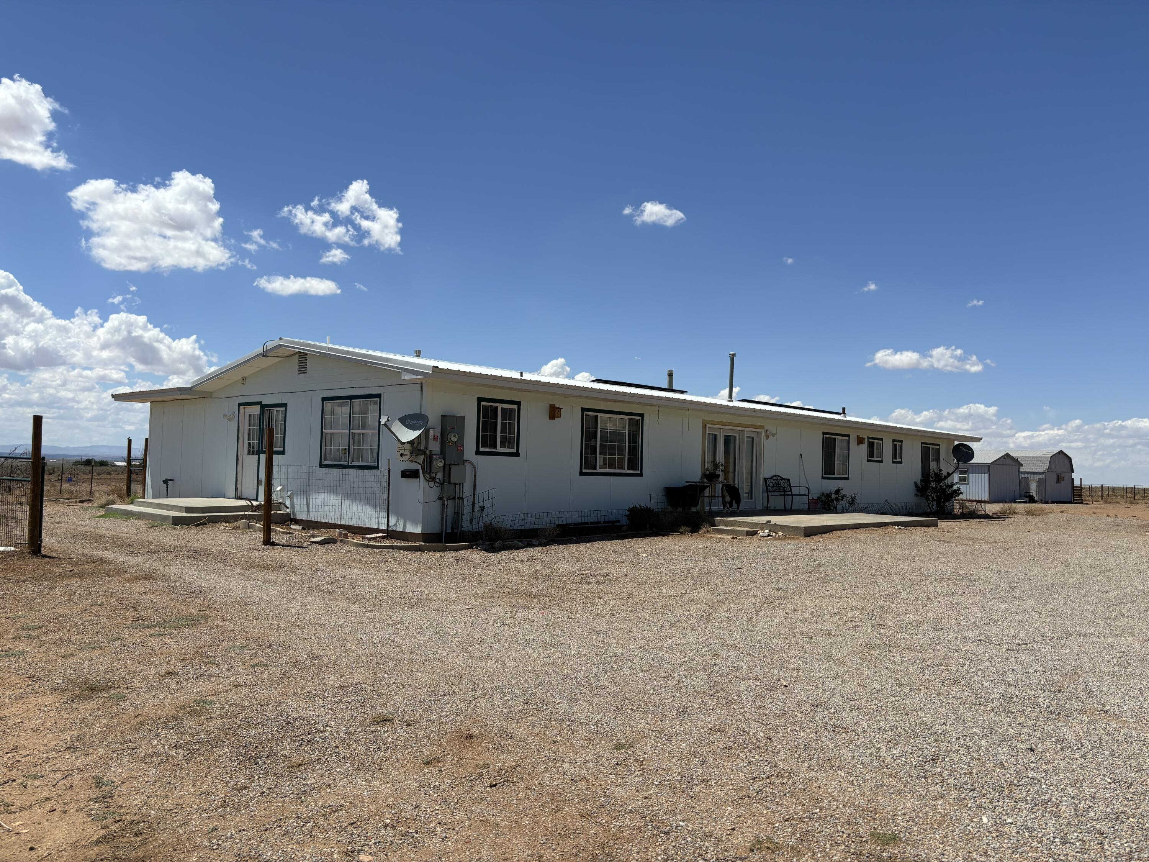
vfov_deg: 53.1
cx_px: 574
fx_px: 863
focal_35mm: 26
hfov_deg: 67.3
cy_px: 431
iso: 50
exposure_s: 1/5952
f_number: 1.6
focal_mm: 5.96
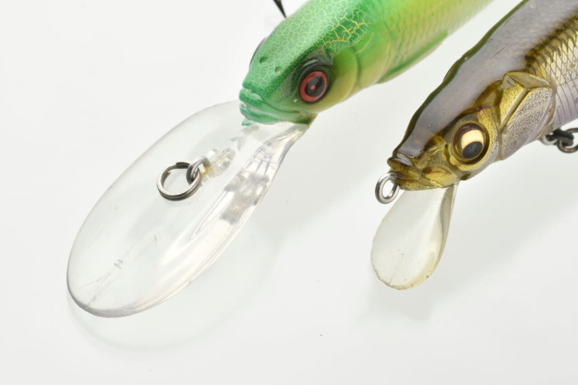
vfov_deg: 8.3
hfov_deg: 12.5
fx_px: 2649
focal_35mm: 165
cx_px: 289
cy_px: 192
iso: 100
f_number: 22
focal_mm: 110
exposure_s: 1/125
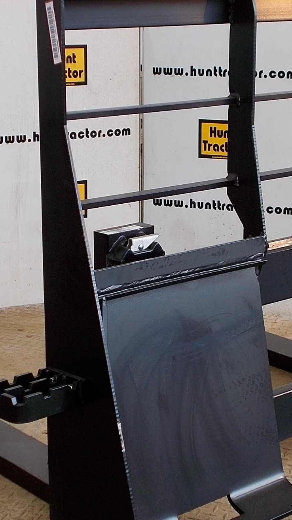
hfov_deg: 14.6
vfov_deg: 25.6
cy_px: 274
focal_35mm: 83
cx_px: 179
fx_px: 1142
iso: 80
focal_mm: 7.9
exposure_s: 1/40
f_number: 4.2
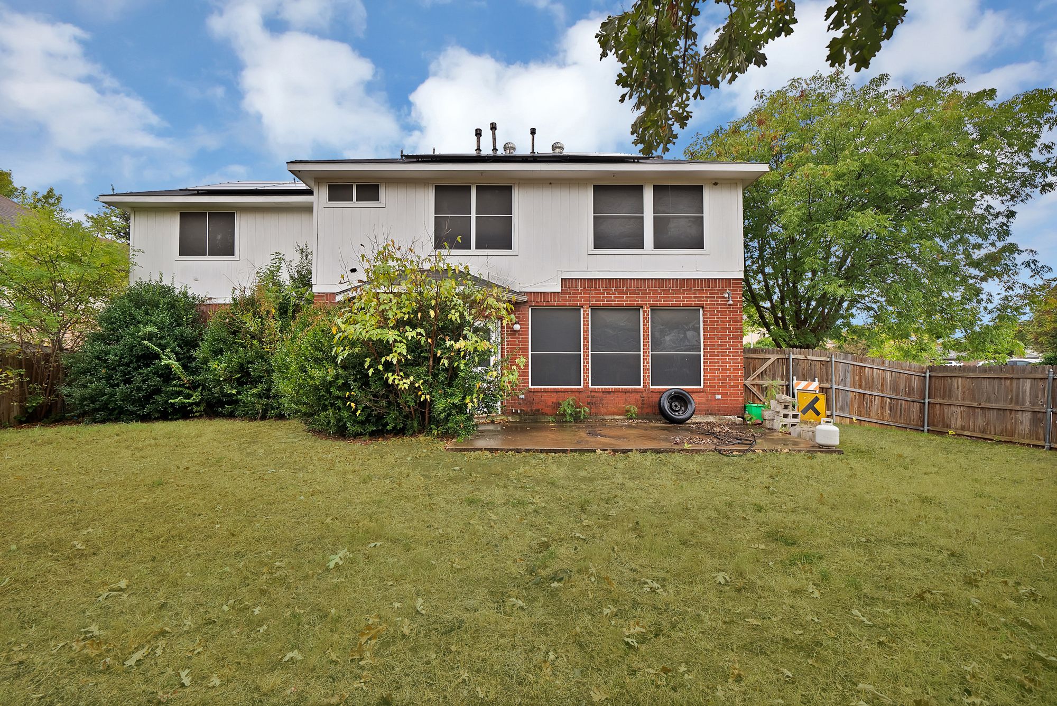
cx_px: 528
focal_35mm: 14
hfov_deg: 104.2
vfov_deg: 81.3
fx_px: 411
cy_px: 353
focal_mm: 14
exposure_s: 1/15
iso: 640
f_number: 9
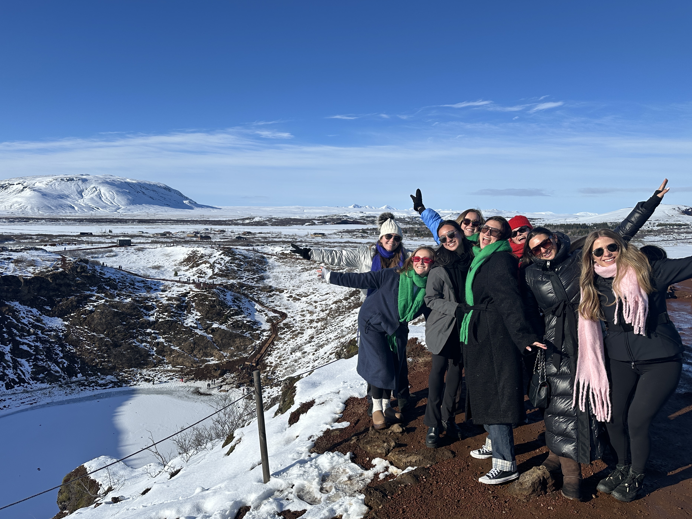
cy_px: 273
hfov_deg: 67.3
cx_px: 327
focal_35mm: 26
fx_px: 520
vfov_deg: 53.0
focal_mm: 6.86
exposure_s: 1/7042
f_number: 1.78
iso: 80
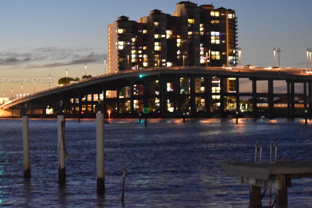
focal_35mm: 136
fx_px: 1178
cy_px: 81
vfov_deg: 10.1
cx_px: 175
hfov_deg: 15.1
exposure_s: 1/10
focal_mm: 70
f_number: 4.5
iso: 12800
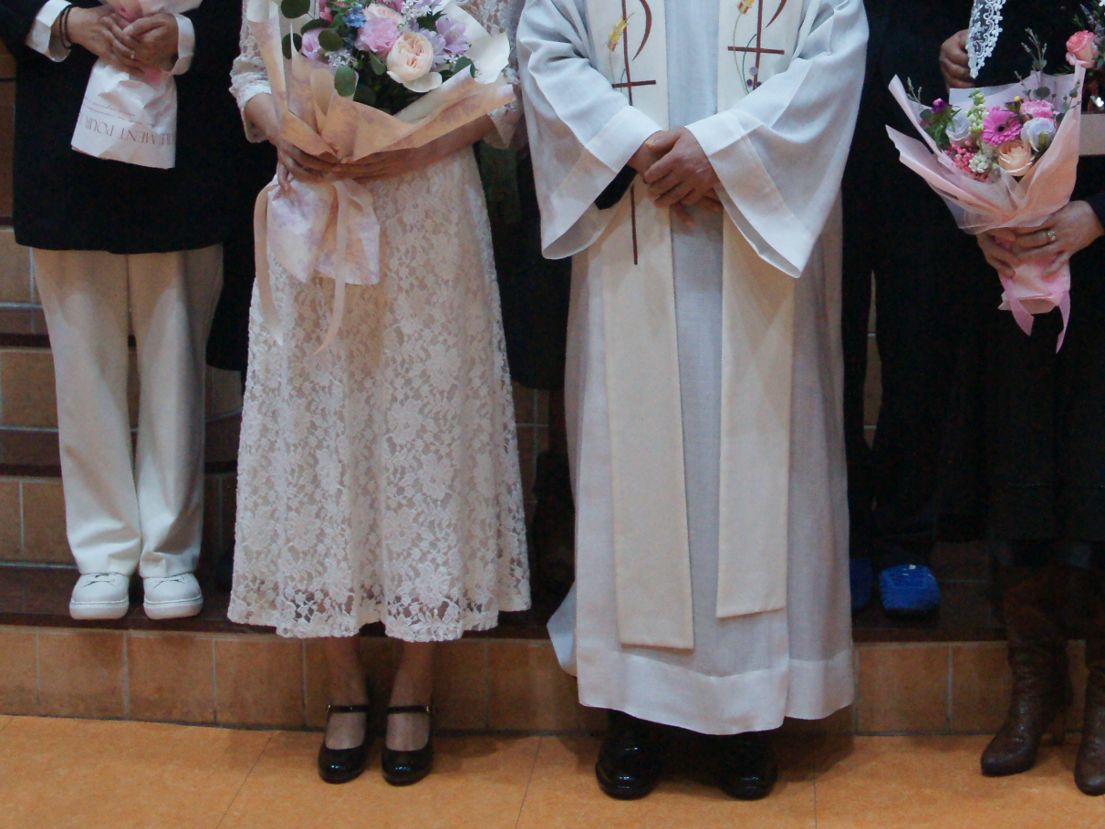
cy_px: 22
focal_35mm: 72
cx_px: 818
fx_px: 2299
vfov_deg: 19.9
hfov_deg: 26.7
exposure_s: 1/80
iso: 1600
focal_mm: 30
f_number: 7.1
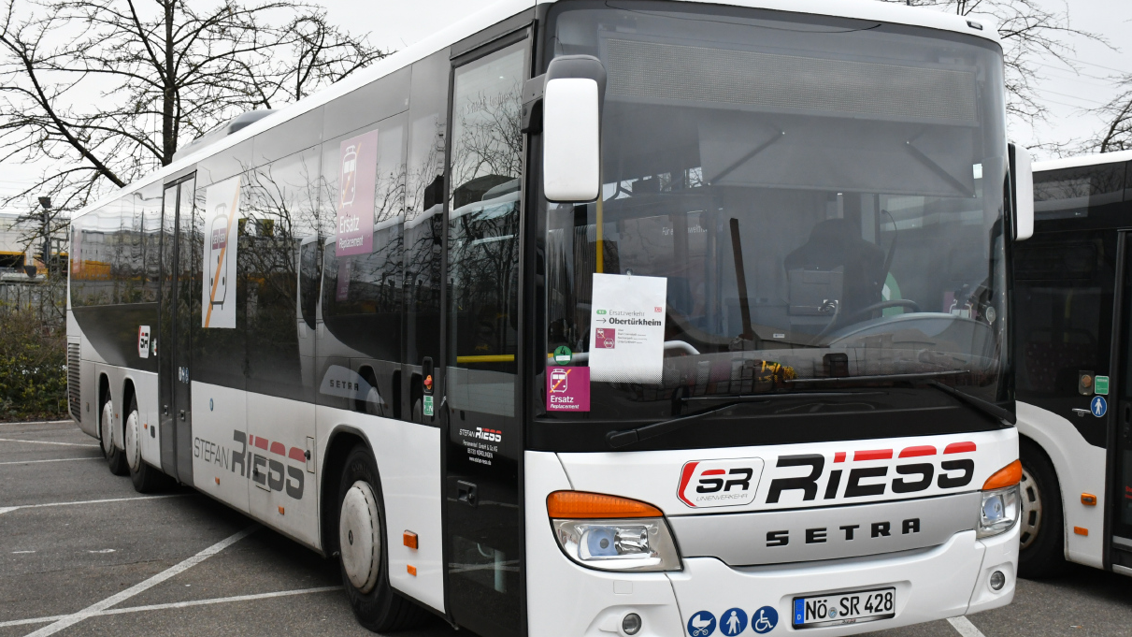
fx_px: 1351
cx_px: 581
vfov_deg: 26.5
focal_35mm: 45
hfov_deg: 45.5
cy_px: 317
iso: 1600
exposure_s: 1/640
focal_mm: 27
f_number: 4
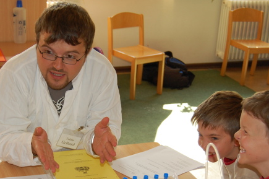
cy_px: 140
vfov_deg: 18.0
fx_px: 558
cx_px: 92
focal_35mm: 75
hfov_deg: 26.9
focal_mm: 31
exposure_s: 1/125
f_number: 4.5
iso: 400
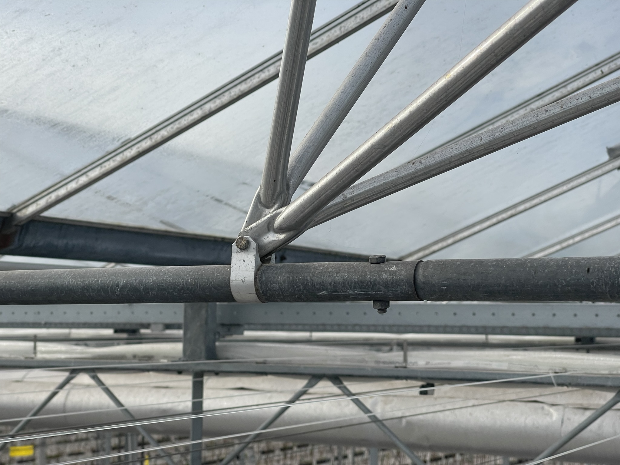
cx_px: 310
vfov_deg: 22.9
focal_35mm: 64
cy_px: 232
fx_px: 1146
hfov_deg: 30.3
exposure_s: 1/1292
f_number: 2.2
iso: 20
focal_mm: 7.5
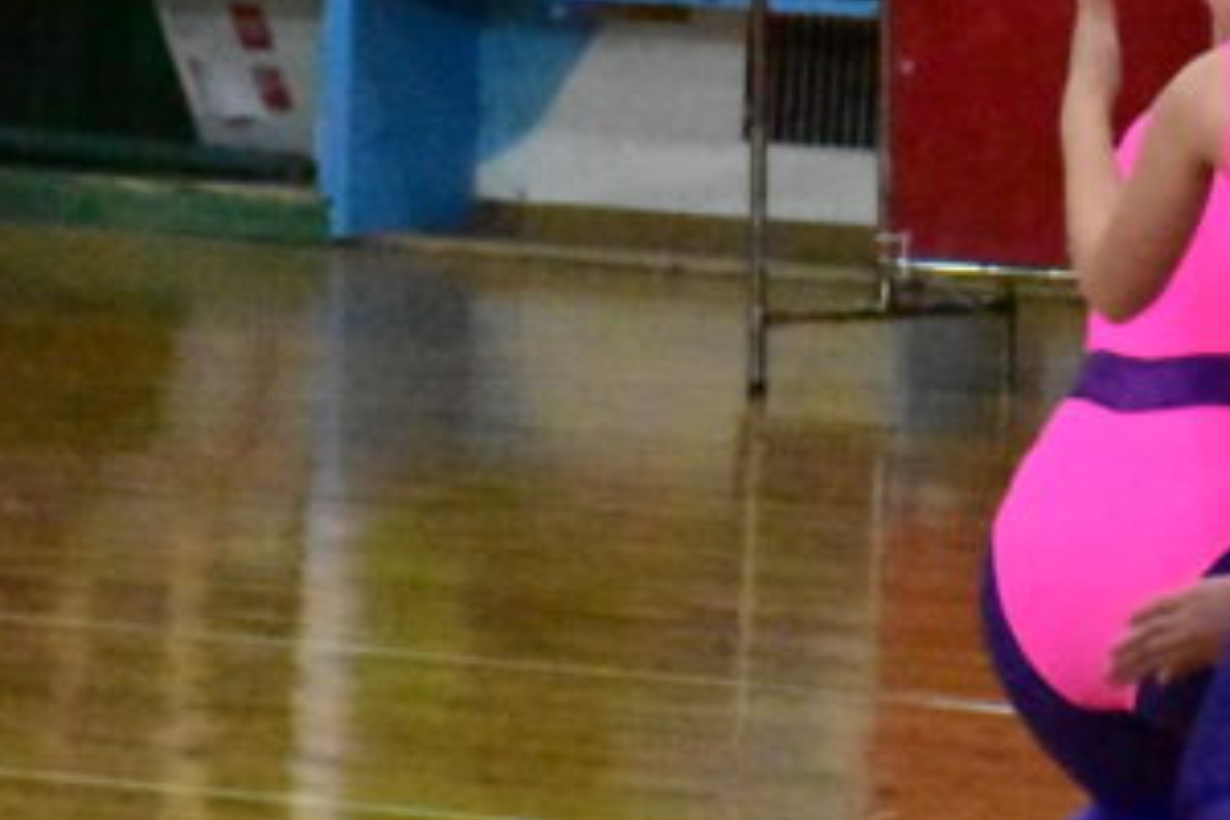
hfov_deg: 4.7
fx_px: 14886
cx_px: 2050
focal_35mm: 436
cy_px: -80
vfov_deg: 3.2
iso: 25600
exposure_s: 1/500
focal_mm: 85
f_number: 7.1
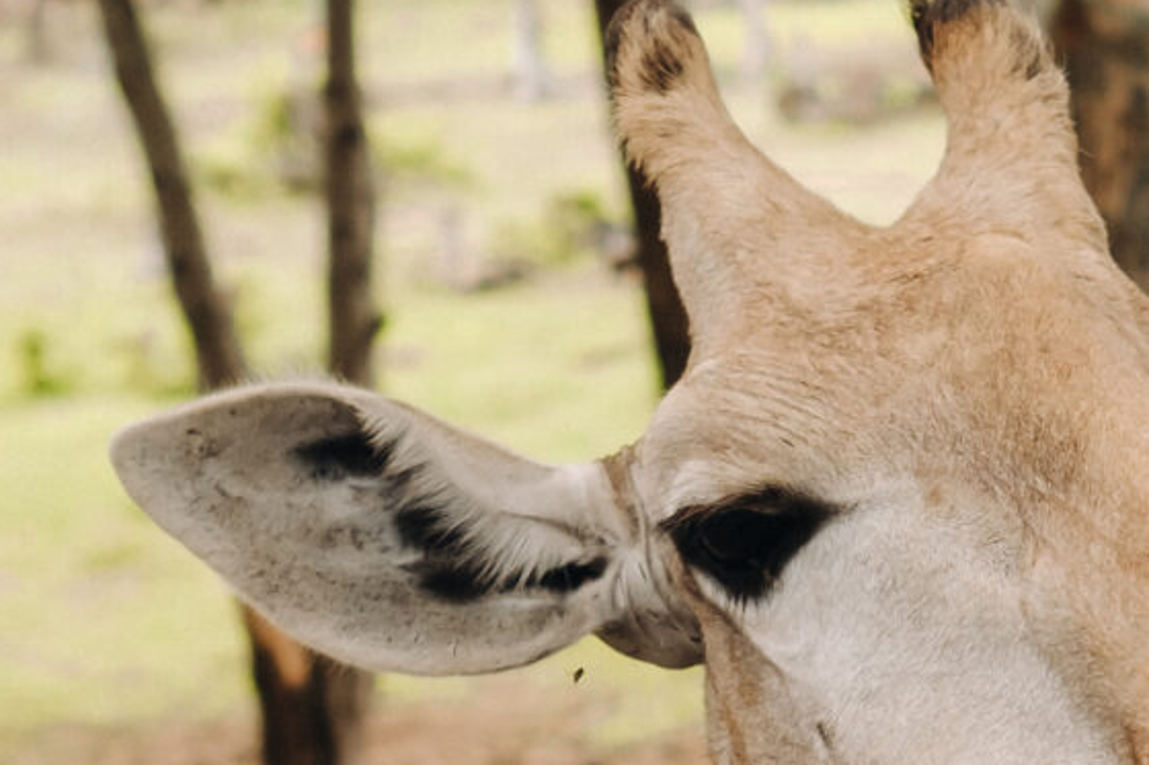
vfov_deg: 8.5
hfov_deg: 12.6
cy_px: 983
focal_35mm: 160
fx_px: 5105
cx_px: 1301
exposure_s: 1/400
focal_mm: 23
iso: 400
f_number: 2.8
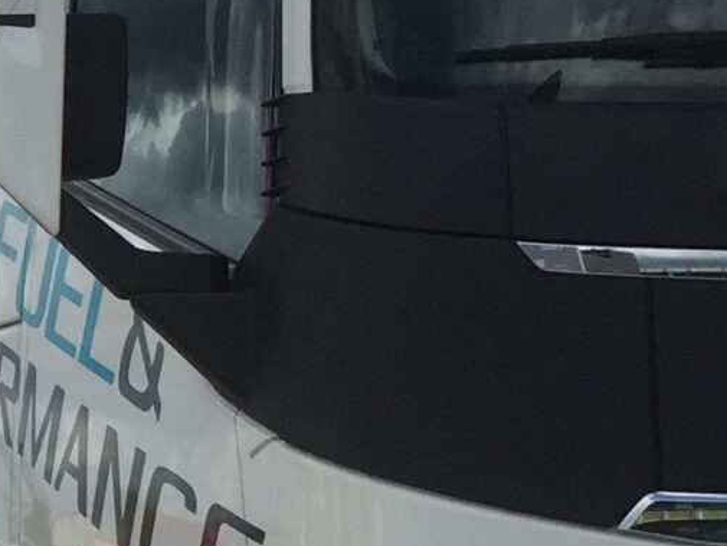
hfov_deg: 12.2
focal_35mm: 147
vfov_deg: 10.1
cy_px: 464
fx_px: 3088
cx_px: -619
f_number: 2.2
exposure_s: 1/3968
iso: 32
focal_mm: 4.15
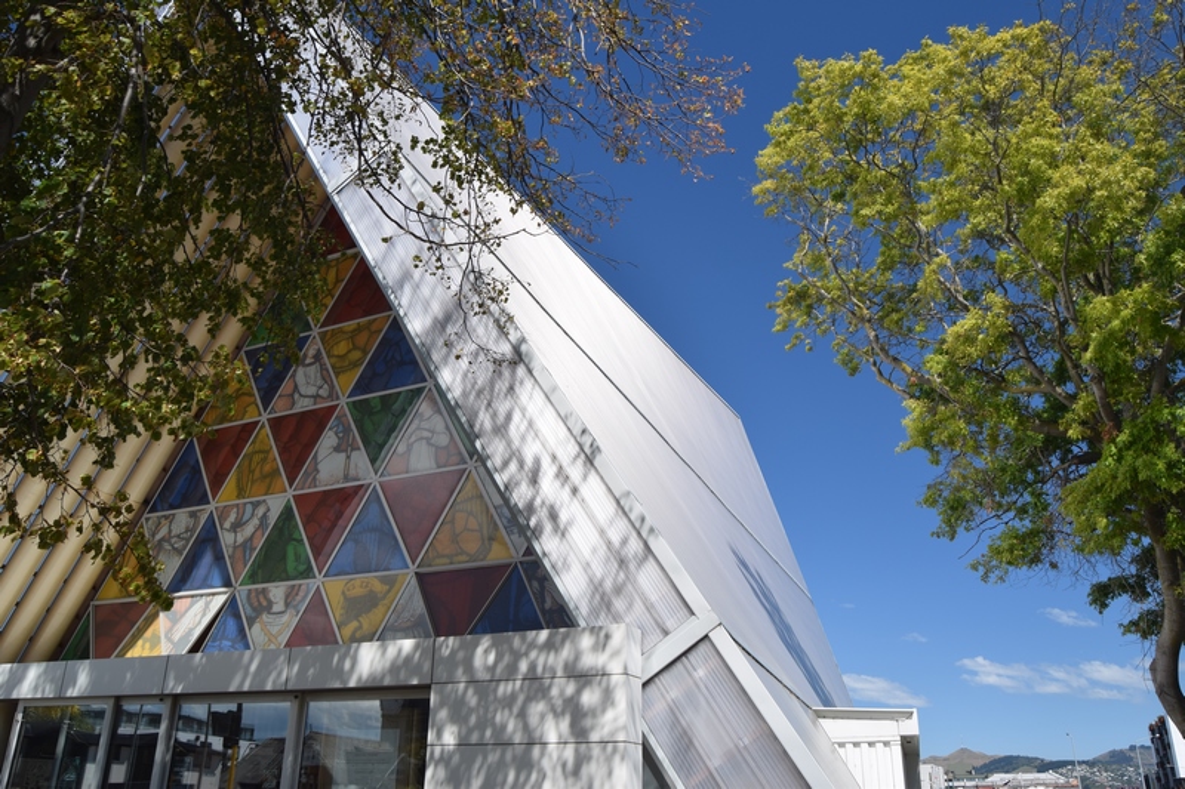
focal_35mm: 27
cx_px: 592
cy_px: 394
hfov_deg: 67.4
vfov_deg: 47.9
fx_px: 889
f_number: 10
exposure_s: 1/60
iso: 100
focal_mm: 18
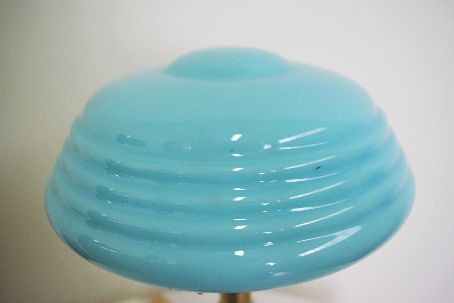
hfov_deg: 61.9
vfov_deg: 43.6
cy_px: 152
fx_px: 378
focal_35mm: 30
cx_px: 227
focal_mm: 20
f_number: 4
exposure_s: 1/60
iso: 200
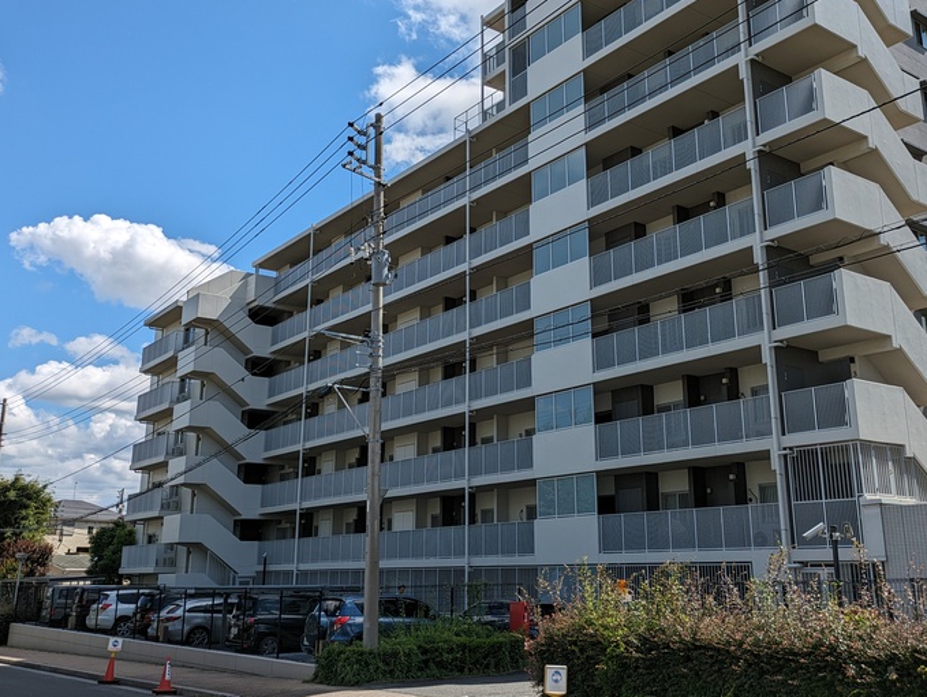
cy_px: 305
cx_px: 534
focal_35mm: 35
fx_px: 938
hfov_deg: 52.4
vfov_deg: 40.7
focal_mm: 5.43
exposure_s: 1/3226
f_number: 1.89
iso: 45
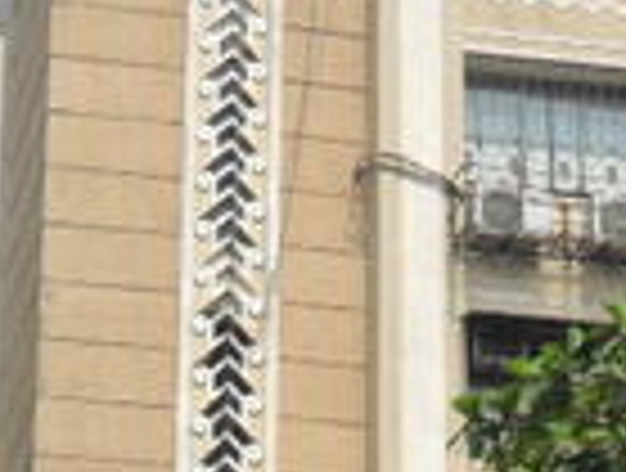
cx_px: 338
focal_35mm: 202
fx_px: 3662
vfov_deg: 7.4
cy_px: 234
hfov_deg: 9.8
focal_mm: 7.8
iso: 100
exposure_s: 1/750
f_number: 4.5
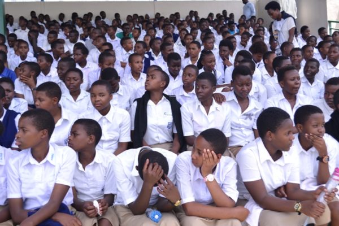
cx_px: 170
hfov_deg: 46.4
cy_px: 113
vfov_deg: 31.9
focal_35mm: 42
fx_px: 395
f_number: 5.6
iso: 100
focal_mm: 28
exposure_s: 1/125
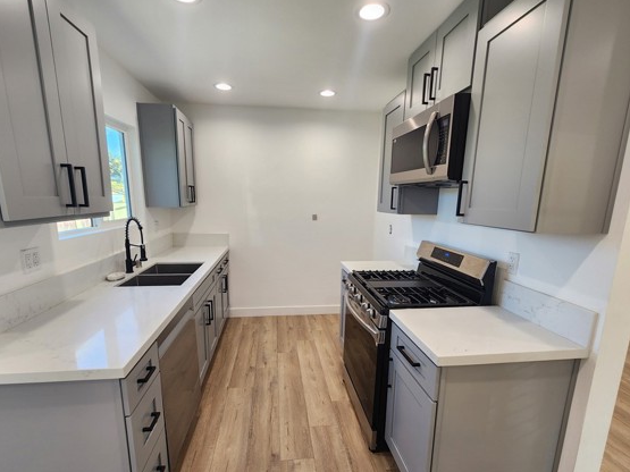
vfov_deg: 81.5
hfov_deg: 98.1
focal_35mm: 15
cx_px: 304
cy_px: 259
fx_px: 273
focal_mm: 2.2
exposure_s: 1/60
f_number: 2.2
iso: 64
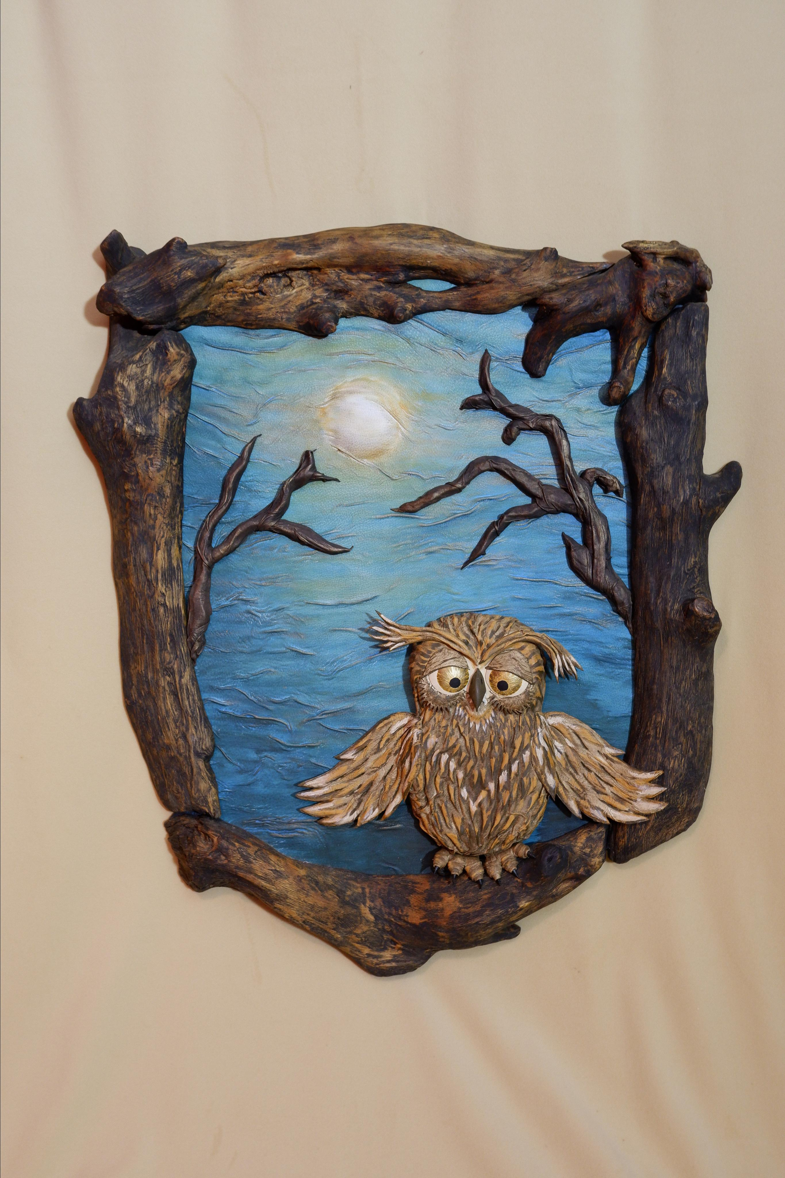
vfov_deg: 61.9
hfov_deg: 43.6
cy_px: 589
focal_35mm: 30
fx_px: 981
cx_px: 392
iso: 800
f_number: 4.2
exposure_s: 1/30
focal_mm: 20.9
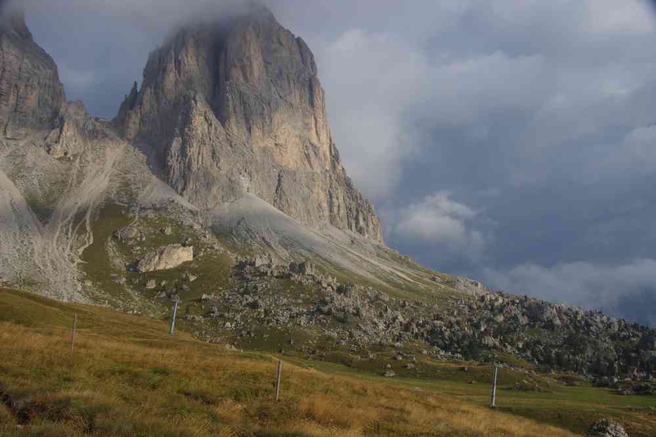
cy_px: 218
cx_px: 328
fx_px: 683
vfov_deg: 35.5
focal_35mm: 38
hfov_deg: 51.3
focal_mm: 25
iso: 200
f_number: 11
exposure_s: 1/100
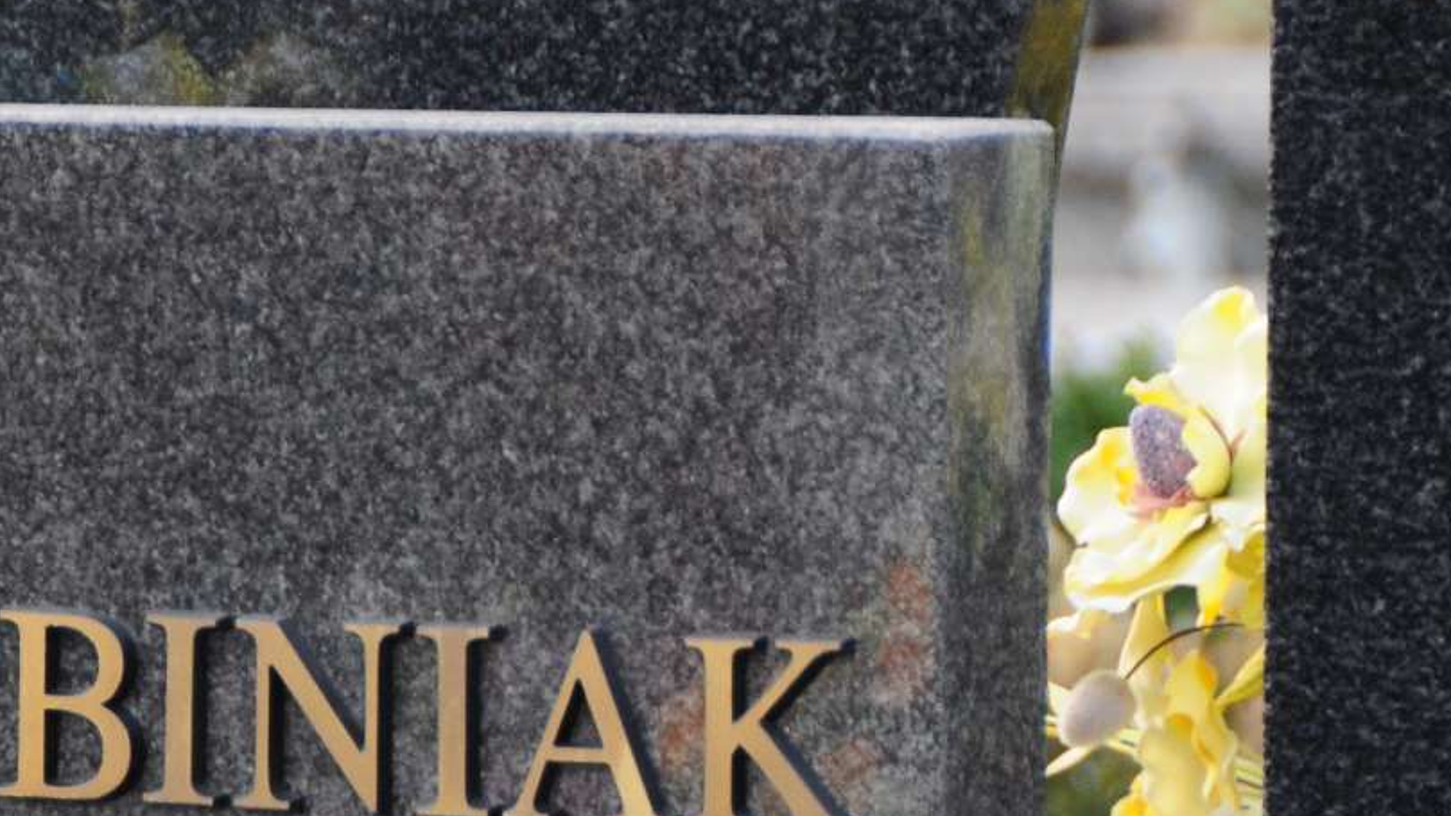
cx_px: -230
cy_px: 1083
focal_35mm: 624
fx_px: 24007
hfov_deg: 3.5
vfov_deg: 1.9
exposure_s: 1/250
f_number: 7.1
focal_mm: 150
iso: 500
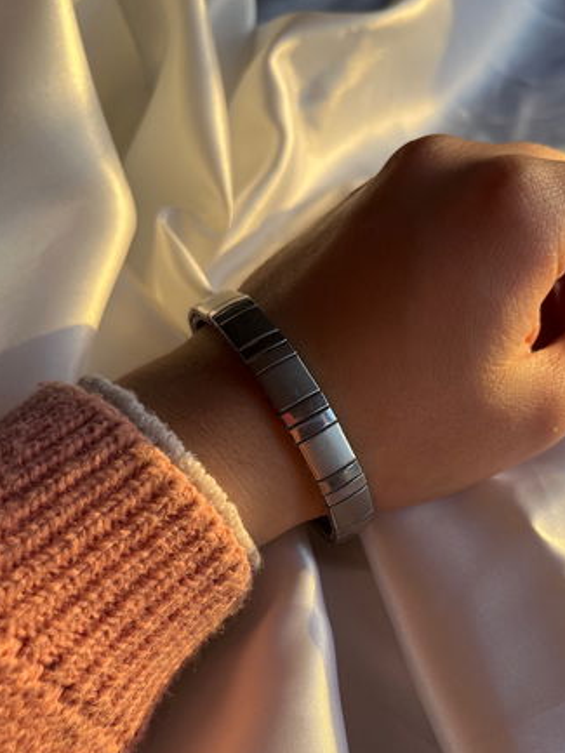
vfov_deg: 56.3
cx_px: 337
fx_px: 696
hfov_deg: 44.0
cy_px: 455
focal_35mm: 32
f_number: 1.6
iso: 32
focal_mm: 5.1
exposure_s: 1/135
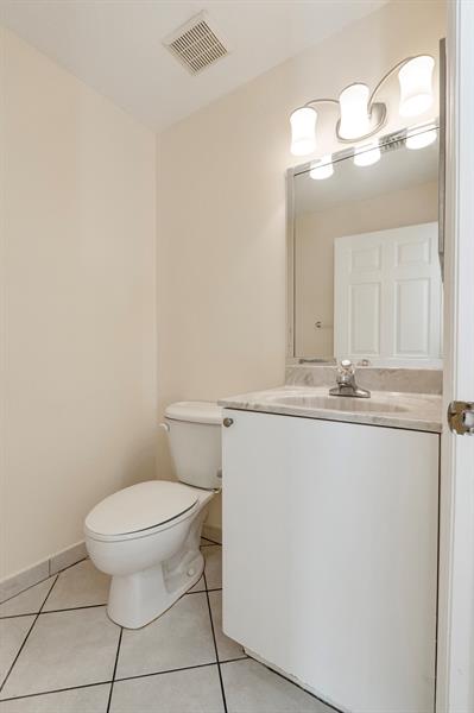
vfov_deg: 95.0
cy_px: 356
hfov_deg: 72.0
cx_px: 237
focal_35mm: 16
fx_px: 326
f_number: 4
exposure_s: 1/200
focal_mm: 11
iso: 500
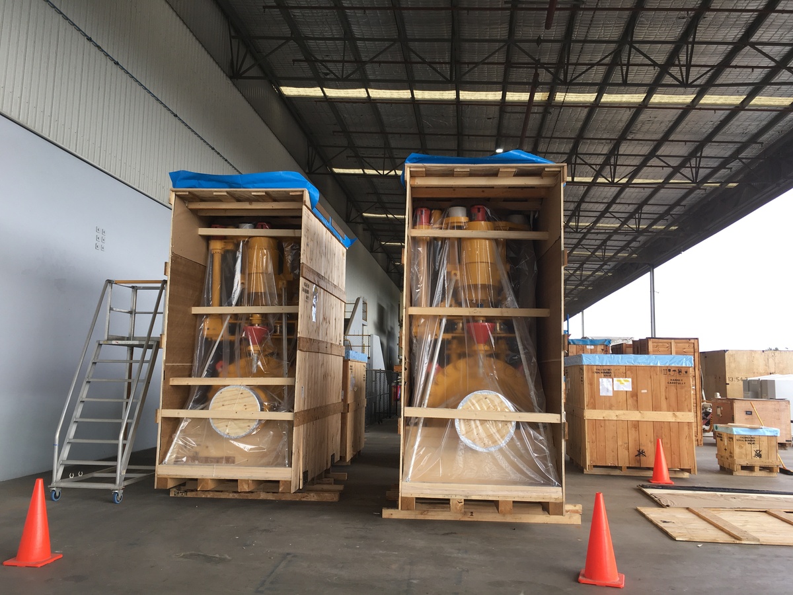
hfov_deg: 61.7
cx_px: 396
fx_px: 664
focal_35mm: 29
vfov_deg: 48.2
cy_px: 298
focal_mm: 4.15
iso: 25
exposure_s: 1/159
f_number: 2.2
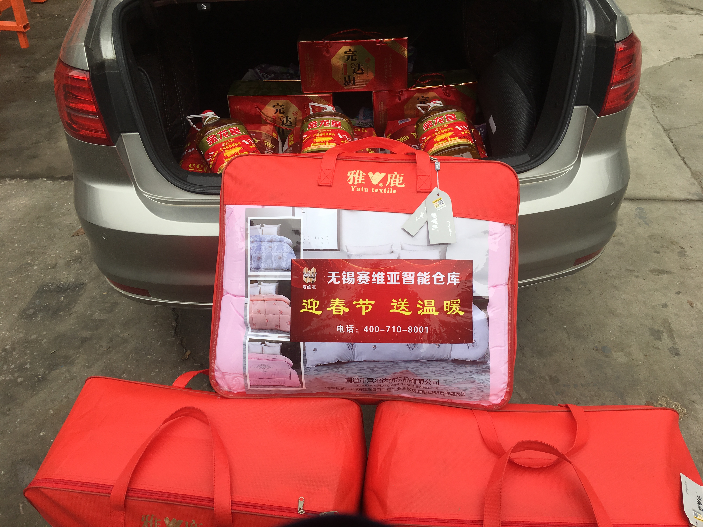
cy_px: 264
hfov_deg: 61.7
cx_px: 352
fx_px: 589
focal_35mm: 29
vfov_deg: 48.2
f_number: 2.2
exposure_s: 1/432
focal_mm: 4.15
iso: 25
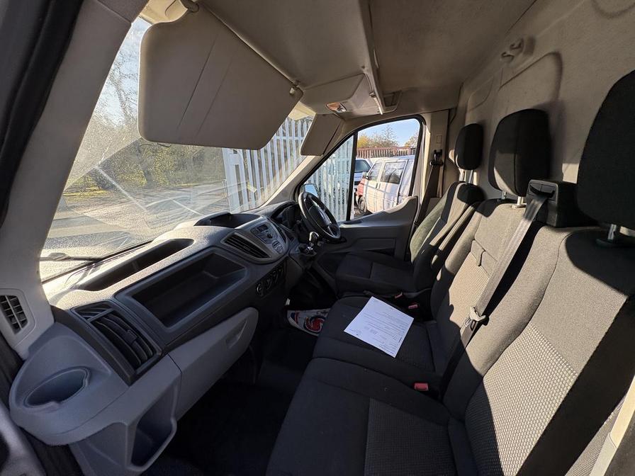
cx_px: 318
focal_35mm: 14
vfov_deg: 85.7
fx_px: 257
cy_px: 238
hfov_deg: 102.1
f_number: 2.2
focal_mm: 2.22
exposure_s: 1/368
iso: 64
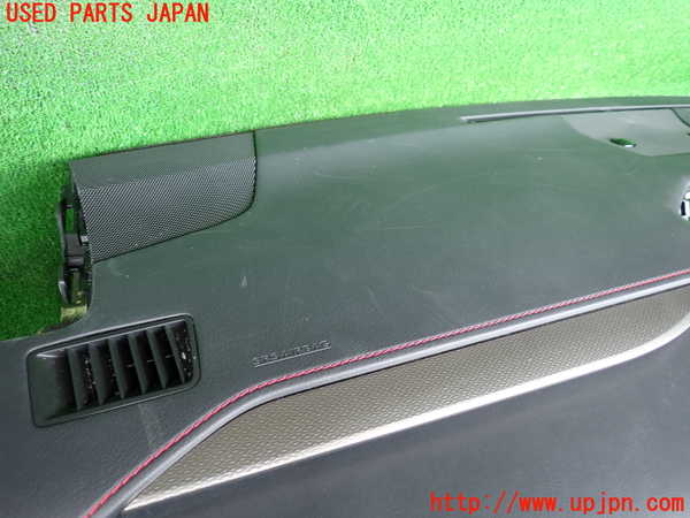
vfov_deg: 54.9
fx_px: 498
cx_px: 345
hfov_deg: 69.4
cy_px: 259
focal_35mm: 25
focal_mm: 4.5
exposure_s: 1/40
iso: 200
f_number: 2
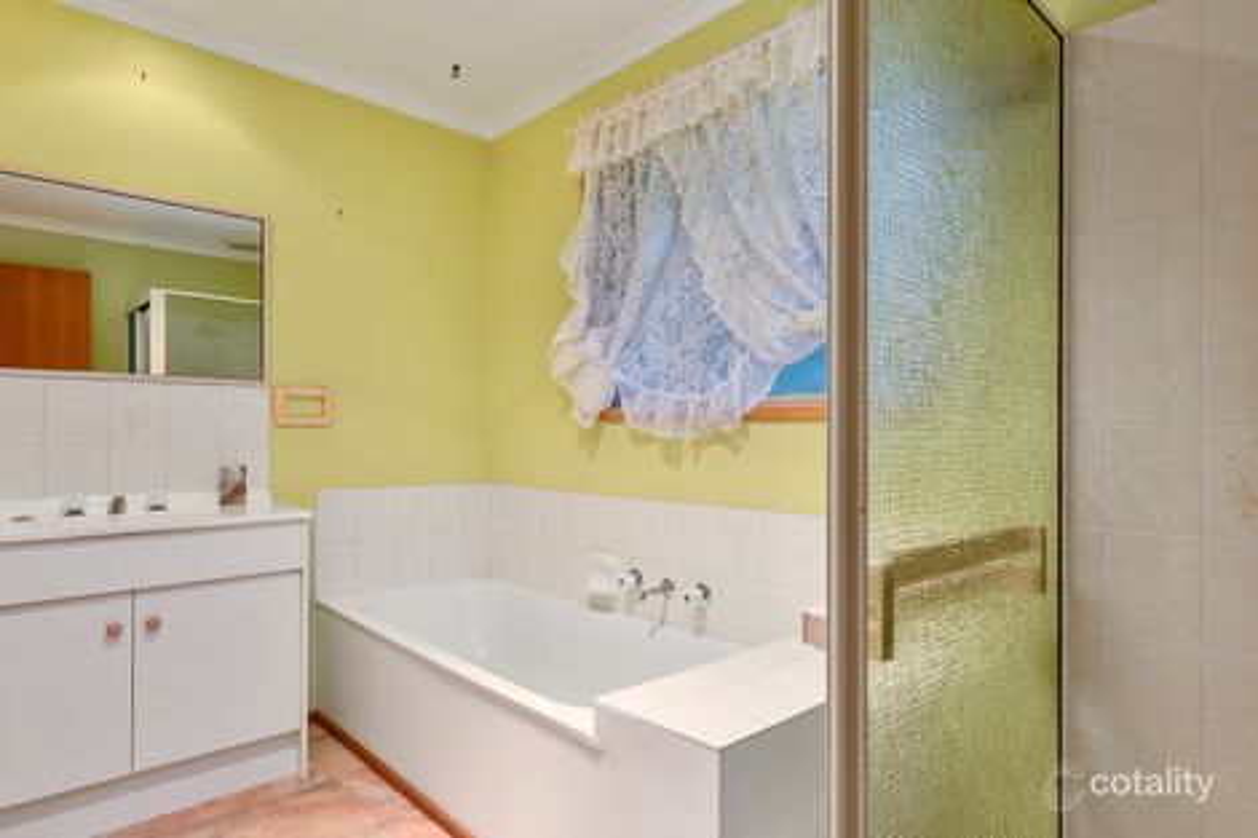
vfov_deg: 61.9
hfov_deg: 84.0
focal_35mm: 20
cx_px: 629
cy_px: 419
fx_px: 699
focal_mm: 20
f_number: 9
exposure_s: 1/4
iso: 125
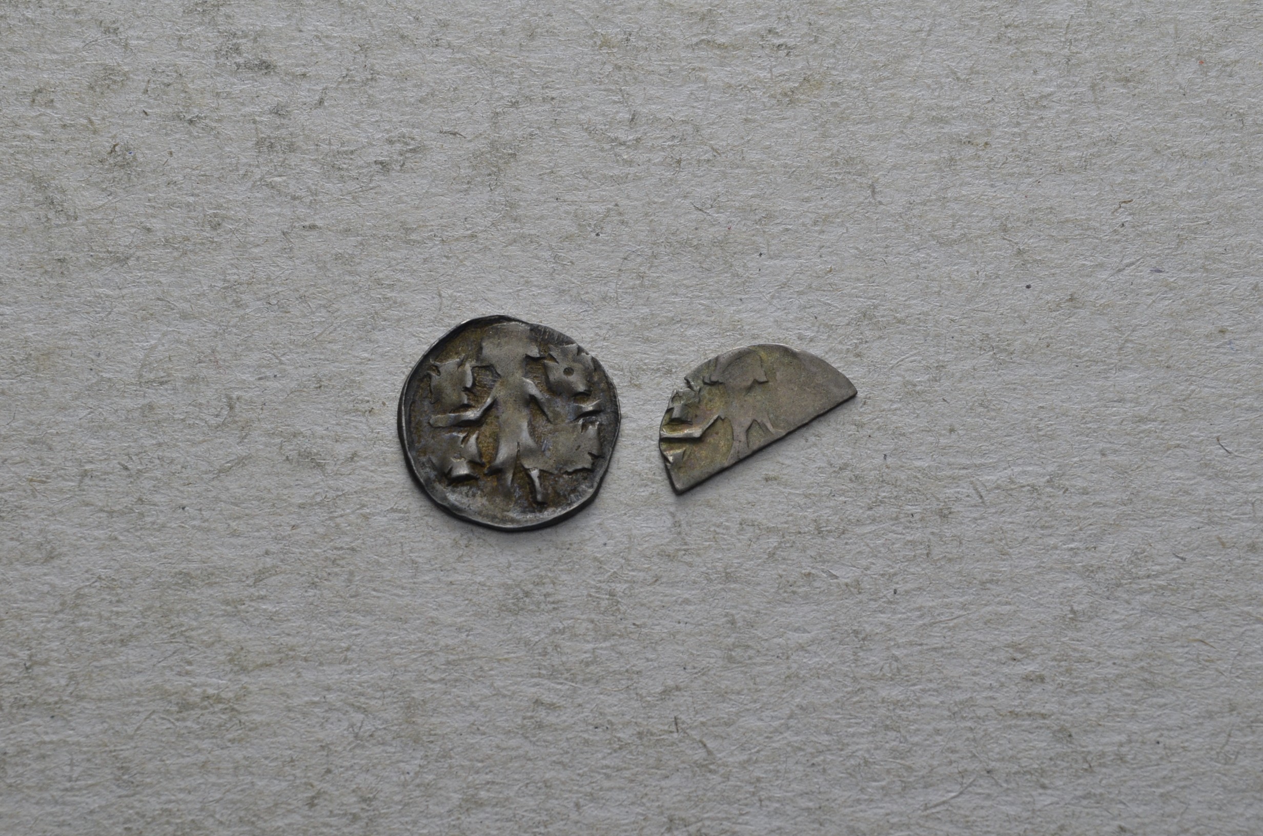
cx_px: 632
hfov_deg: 24.7
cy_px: 418
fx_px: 2888
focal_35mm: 82
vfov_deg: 16.5
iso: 400
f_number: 14
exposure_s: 1/250
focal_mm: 55
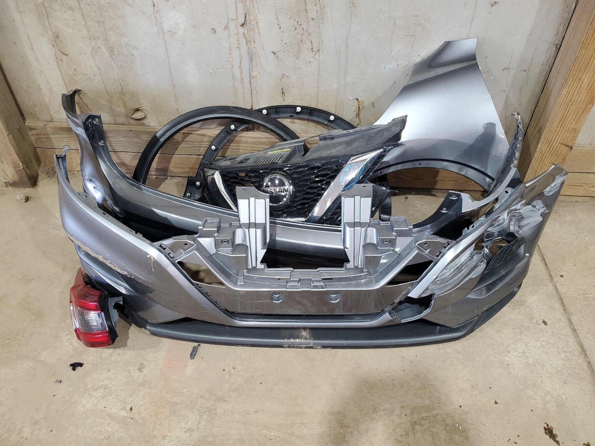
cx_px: 298
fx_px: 447
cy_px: 223
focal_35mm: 26
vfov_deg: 53.1
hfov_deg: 67.3
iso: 131
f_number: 1.5
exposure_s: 1/60.2
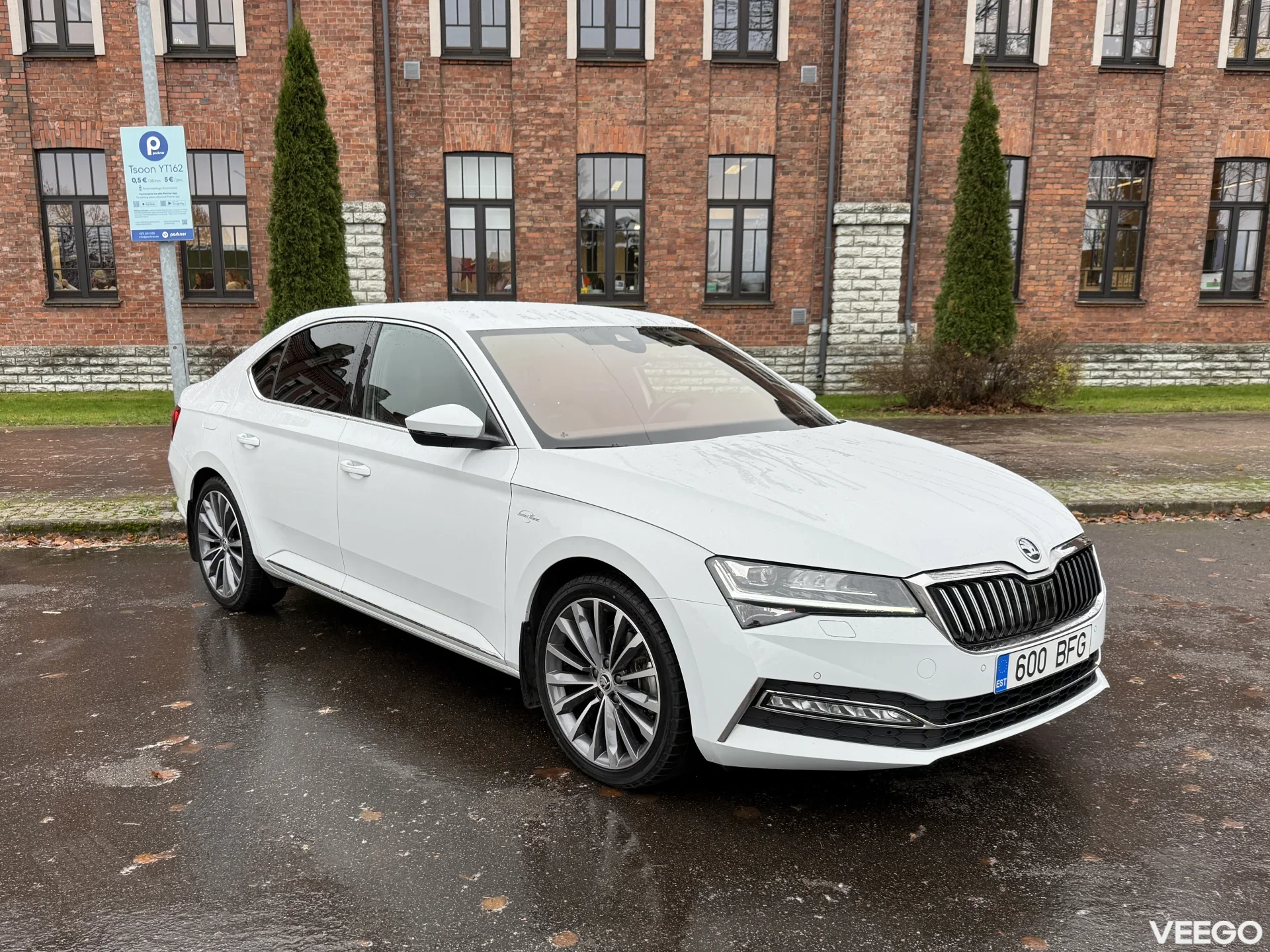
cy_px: 476
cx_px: 635
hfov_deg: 71.6
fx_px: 881
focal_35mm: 24
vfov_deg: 56.8
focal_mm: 6.76
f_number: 1.78
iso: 64
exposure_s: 1/126
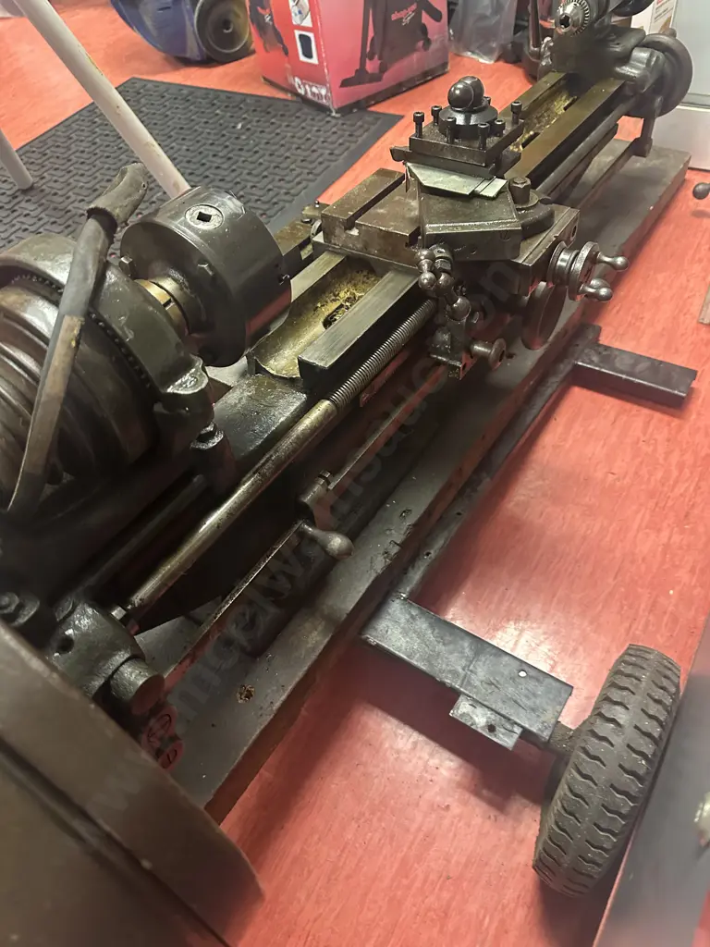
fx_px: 656
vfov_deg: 71.6
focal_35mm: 24
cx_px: 355
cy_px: 474
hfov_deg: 56.8
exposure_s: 1/33
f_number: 1.78
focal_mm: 6.86
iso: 640
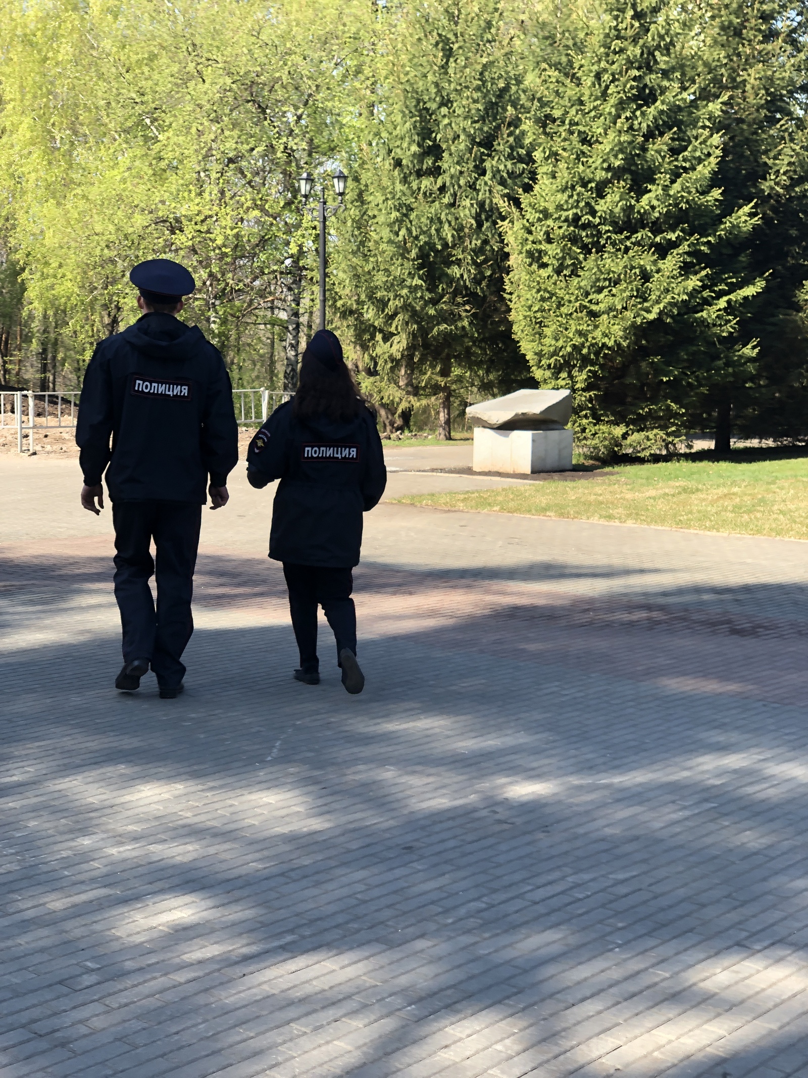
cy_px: 539
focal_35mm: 52
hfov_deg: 28.0
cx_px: 404
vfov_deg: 36.8
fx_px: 1618
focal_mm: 6
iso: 16
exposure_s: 1/204
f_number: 2.4
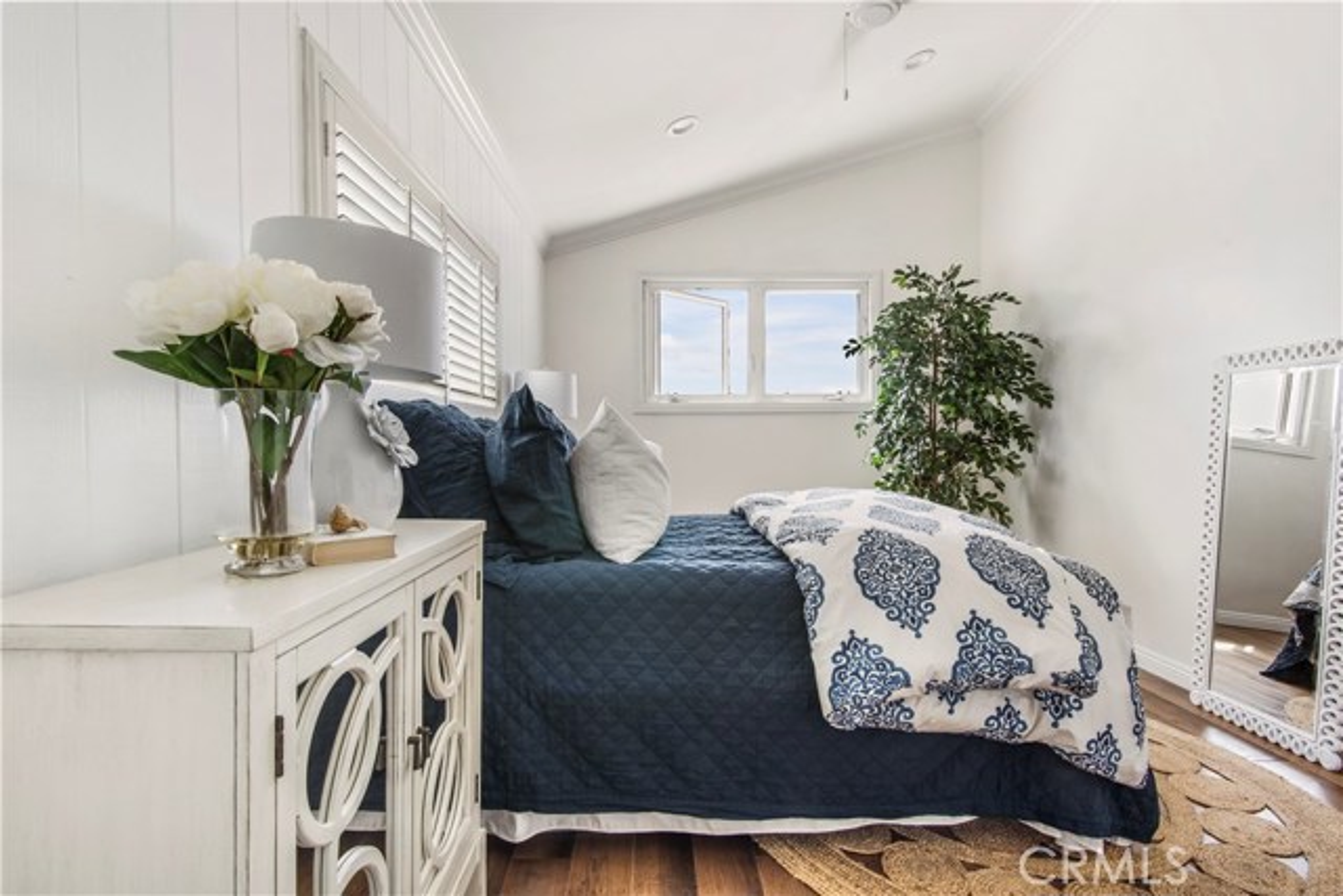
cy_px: 448
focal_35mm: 17
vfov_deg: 70.5
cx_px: 672
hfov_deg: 93.3
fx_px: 634
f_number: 8
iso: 800
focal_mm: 17
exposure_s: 1/30
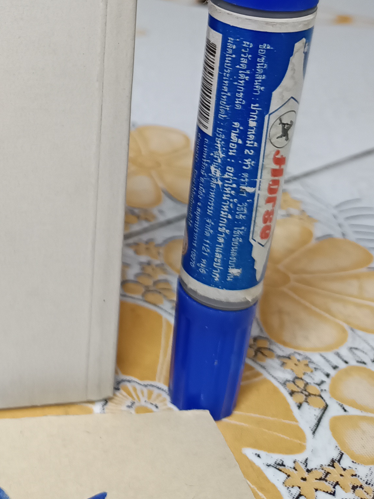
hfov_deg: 21.3
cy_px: 4
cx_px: -98
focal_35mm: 63
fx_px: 908
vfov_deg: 28.8
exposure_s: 1/25
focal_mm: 5.31
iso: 1262
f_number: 1.7
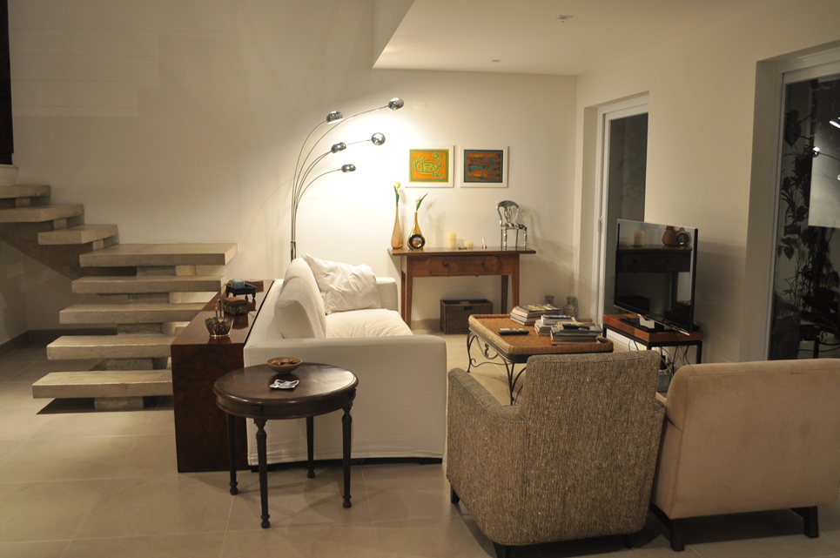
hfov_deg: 62.0
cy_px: 279
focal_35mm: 30
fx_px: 699
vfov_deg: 43.5
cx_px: 420
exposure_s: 1/13
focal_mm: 20
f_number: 3.8
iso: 400
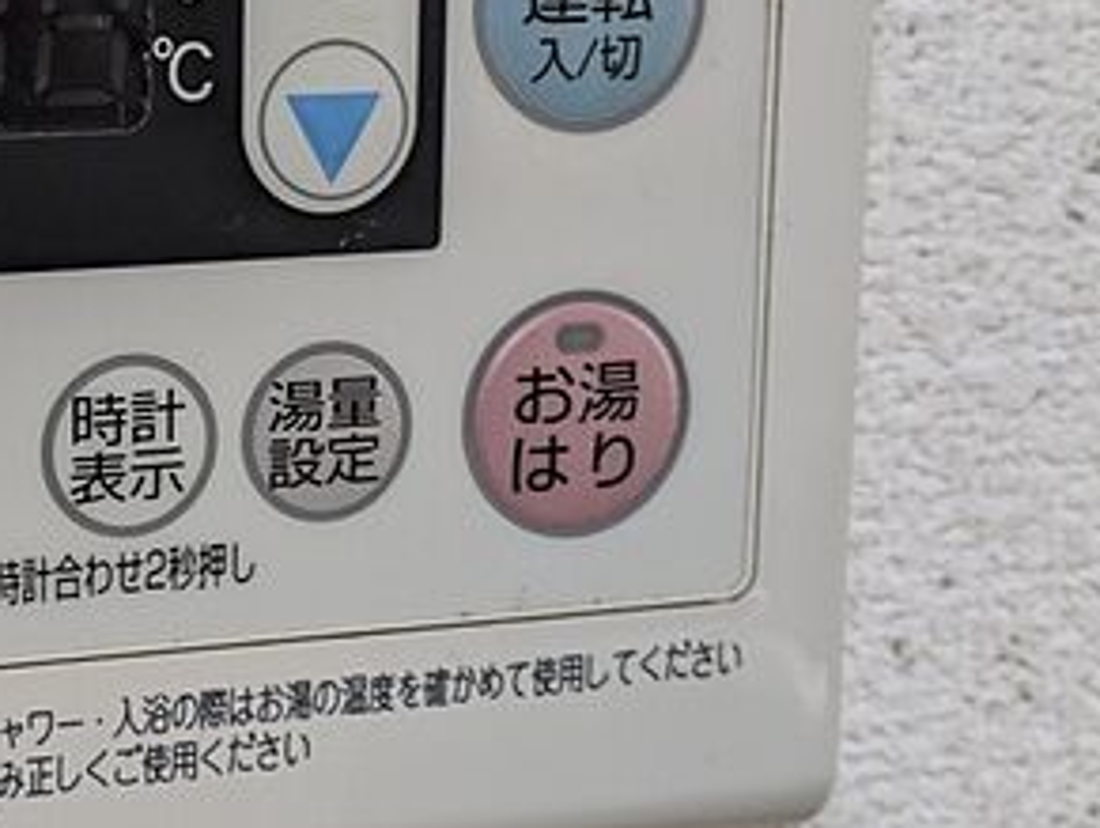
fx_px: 3563
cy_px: 197
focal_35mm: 112
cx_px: 96
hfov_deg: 17.3
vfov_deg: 13.2
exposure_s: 1/120
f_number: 1.89
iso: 118
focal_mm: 5.43
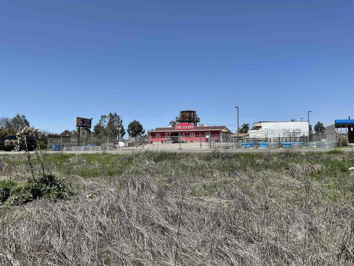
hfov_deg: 61.7
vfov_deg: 48.2
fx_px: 297
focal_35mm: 29
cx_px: 177
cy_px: 133
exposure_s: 1/2227
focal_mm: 3
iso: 16
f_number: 1.8
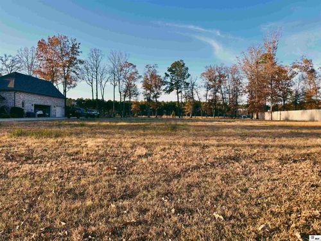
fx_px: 223
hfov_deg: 71.6
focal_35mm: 24
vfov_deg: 56.8
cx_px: 160
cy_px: 120
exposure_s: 1/1613
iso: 80
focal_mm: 6.86
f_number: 1.78
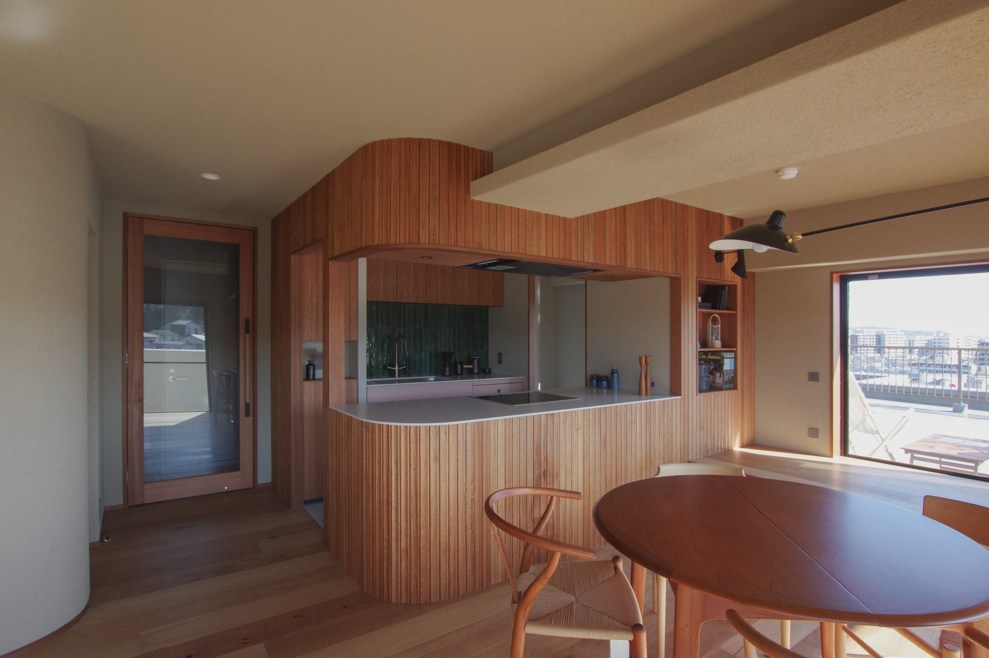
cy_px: 329
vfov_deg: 67.3
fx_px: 494
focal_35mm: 18
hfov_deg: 90.1
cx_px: 494
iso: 400
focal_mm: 12
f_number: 9
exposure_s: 1/60
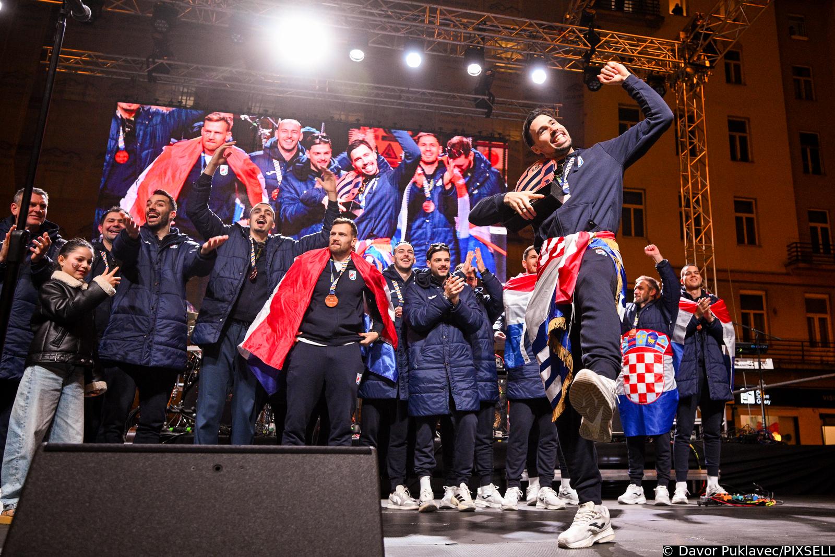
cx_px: 418
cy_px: 278
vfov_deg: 54.1
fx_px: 545
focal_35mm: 24
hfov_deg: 74.9
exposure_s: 1/320
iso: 2000
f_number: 4
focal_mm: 23.5
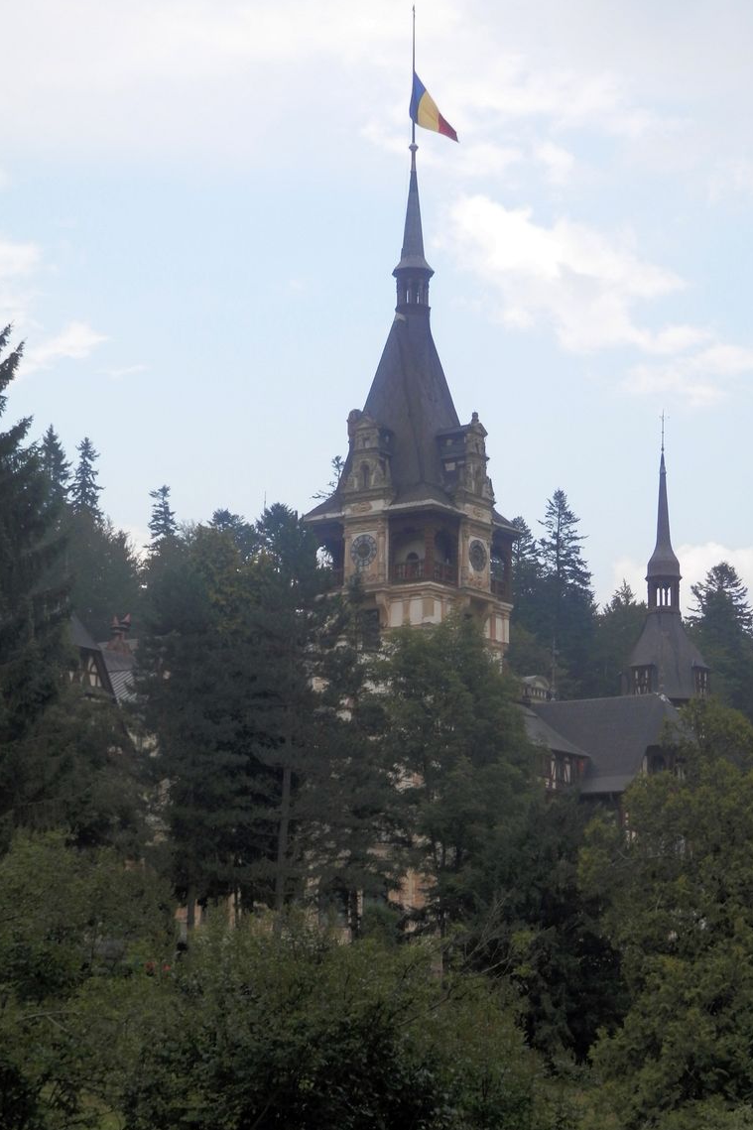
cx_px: 427
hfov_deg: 17.1
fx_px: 2511
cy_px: 573
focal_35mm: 80
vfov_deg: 25.4
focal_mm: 13.1
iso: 80
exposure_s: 1/160
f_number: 4.5
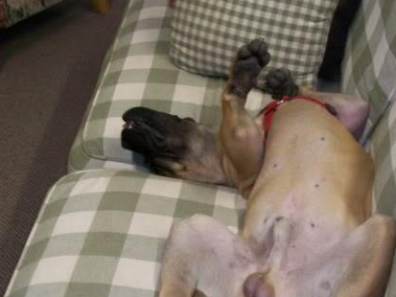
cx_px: 189
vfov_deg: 23.5
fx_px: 709
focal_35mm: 62
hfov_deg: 31.2
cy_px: 214
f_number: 2.9
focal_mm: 5.7
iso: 160
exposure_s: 1/30
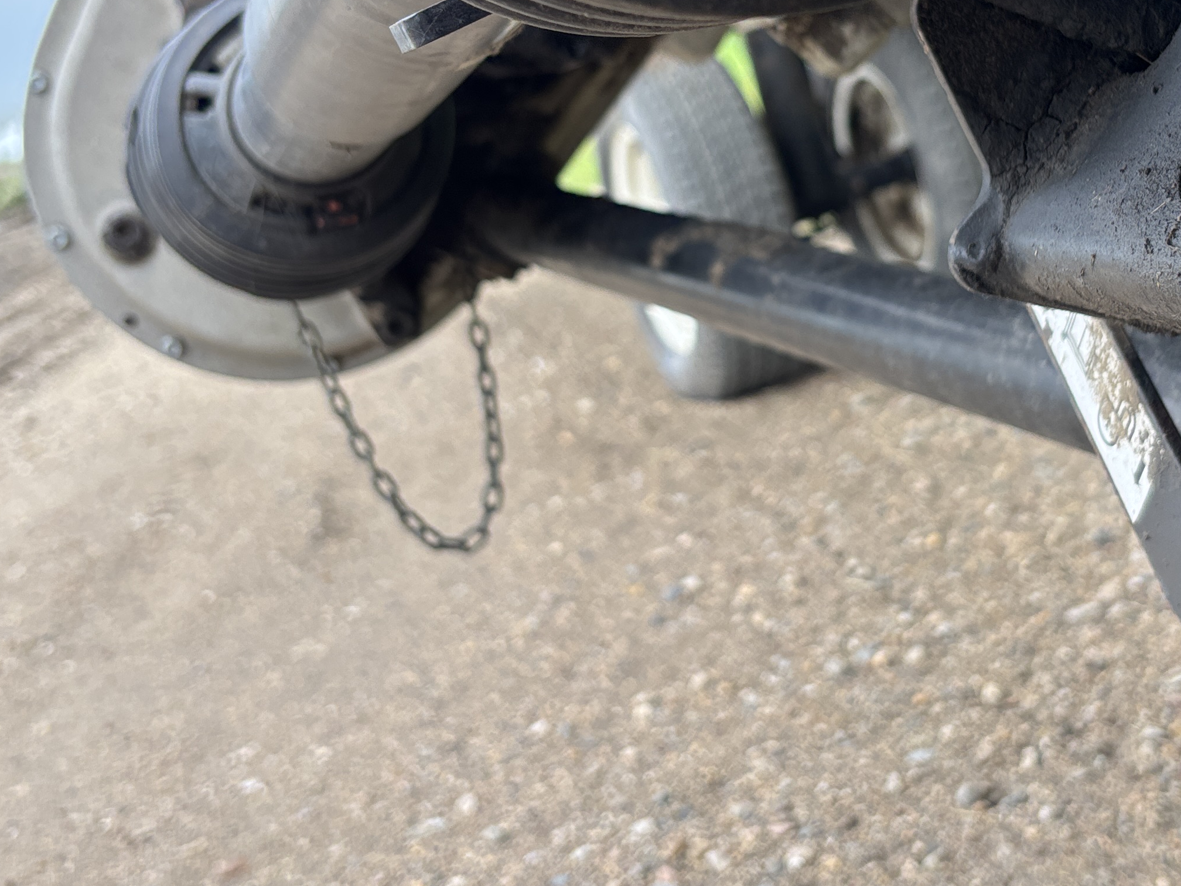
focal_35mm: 52
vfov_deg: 27.8
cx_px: 725
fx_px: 1774
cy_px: 268
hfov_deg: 36.6
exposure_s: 1/416
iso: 50
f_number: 1.6
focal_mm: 5.96
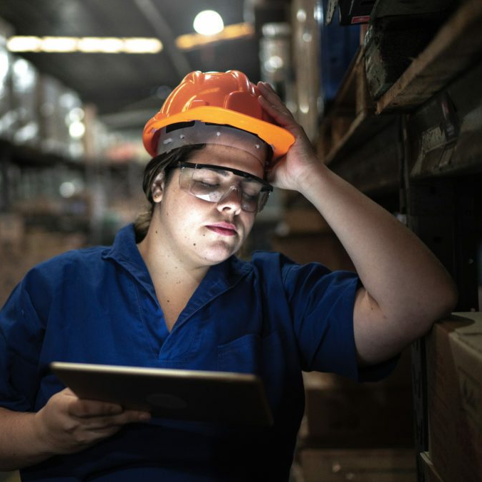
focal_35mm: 45
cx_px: 150
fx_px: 709
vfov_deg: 37.6
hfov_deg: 37.0
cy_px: 242
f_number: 1.4
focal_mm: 35
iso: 800
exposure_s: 1/160
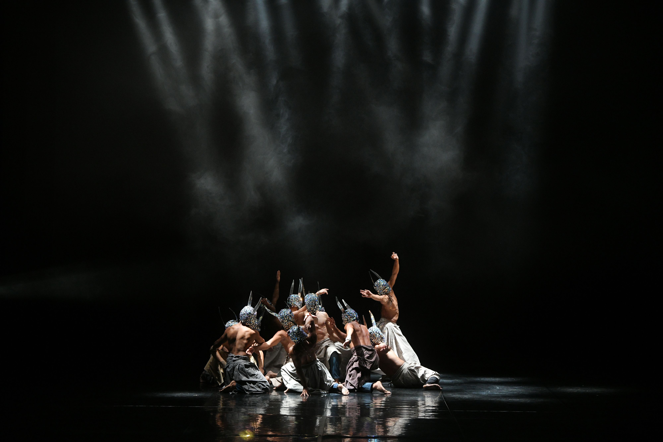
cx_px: 332
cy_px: 221
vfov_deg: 13.0
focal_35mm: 105
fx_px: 1934
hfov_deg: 19.5
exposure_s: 1/125
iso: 4000
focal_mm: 105
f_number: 2.8
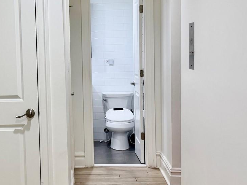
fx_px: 478
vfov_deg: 21.9
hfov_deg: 28.2
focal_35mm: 67
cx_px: 39
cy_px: 85
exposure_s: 1/120
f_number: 1.78
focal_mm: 6.76
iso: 160
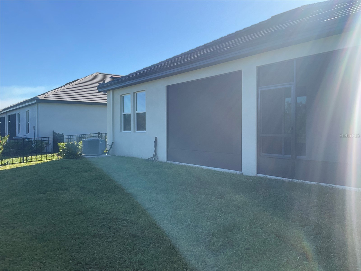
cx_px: 180
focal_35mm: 29
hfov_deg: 61.7
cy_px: 136
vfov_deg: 48.2
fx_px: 302
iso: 16
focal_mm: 3
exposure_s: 1/1076
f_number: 1.8
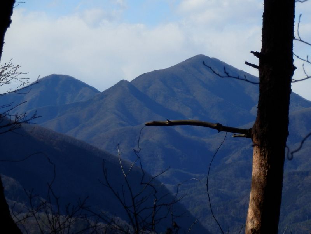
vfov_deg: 8.2
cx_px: 156
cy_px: 117
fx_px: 1628
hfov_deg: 10.9
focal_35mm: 181
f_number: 5.9
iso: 80
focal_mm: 32
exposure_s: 1/800
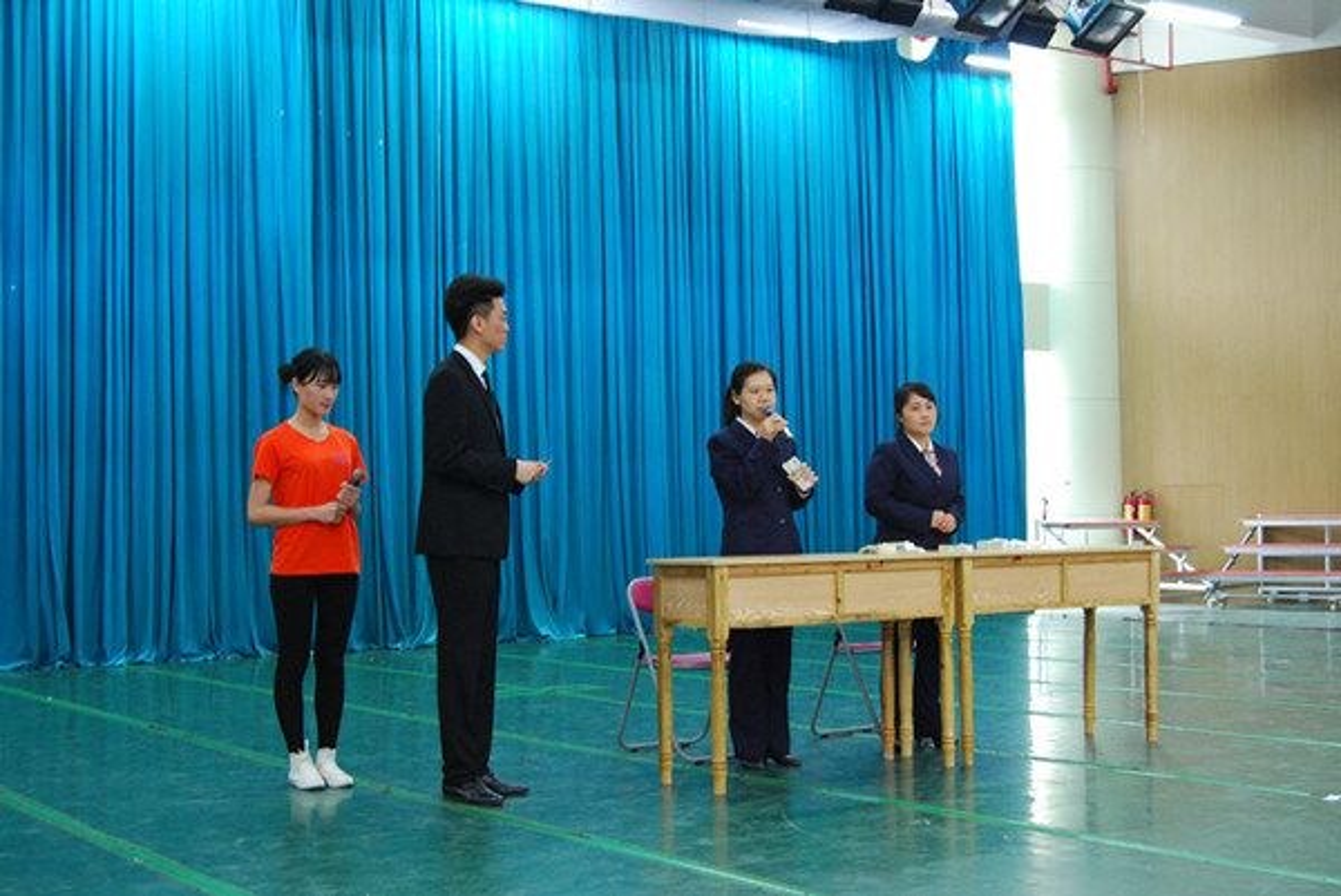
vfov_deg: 28.1
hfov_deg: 41.1
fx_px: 1789
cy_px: 448
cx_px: 670
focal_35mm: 48
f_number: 7.1
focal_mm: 32
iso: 800
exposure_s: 1/13
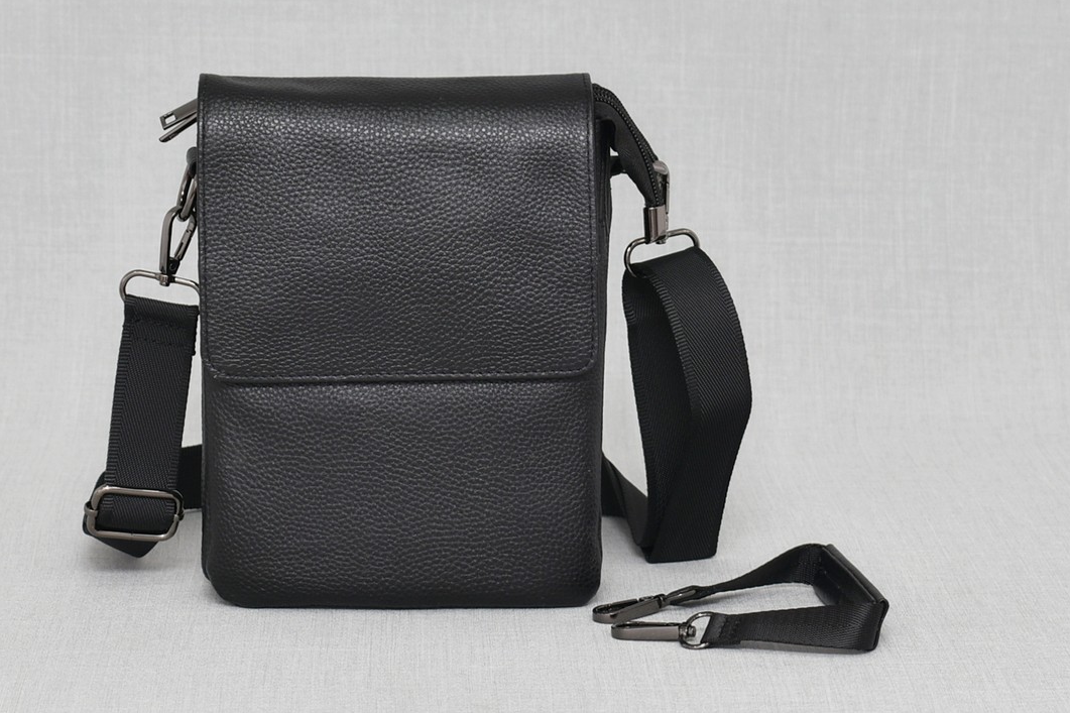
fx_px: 2960
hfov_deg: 20.5
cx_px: 435
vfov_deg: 13.7
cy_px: 339
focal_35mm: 100
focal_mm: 55
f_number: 5.6
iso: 100
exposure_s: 1/60
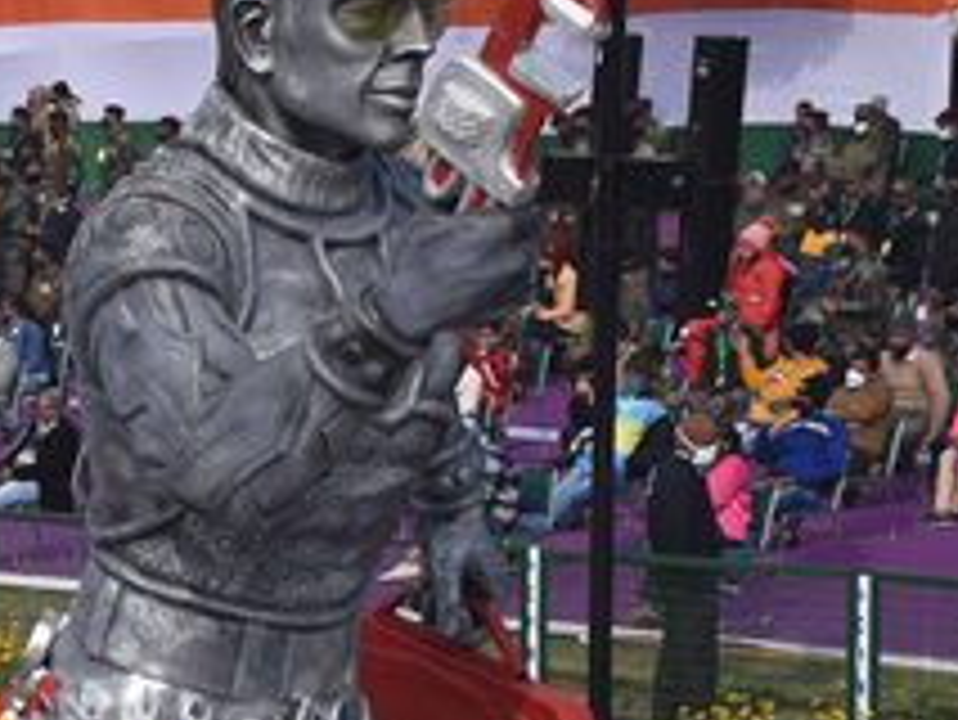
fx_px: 5704
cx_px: -594
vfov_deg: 7.2
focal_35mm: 206
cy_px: 767
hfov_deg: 9.3
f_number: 5.6
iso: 400
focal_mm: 38
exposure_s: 1/3200
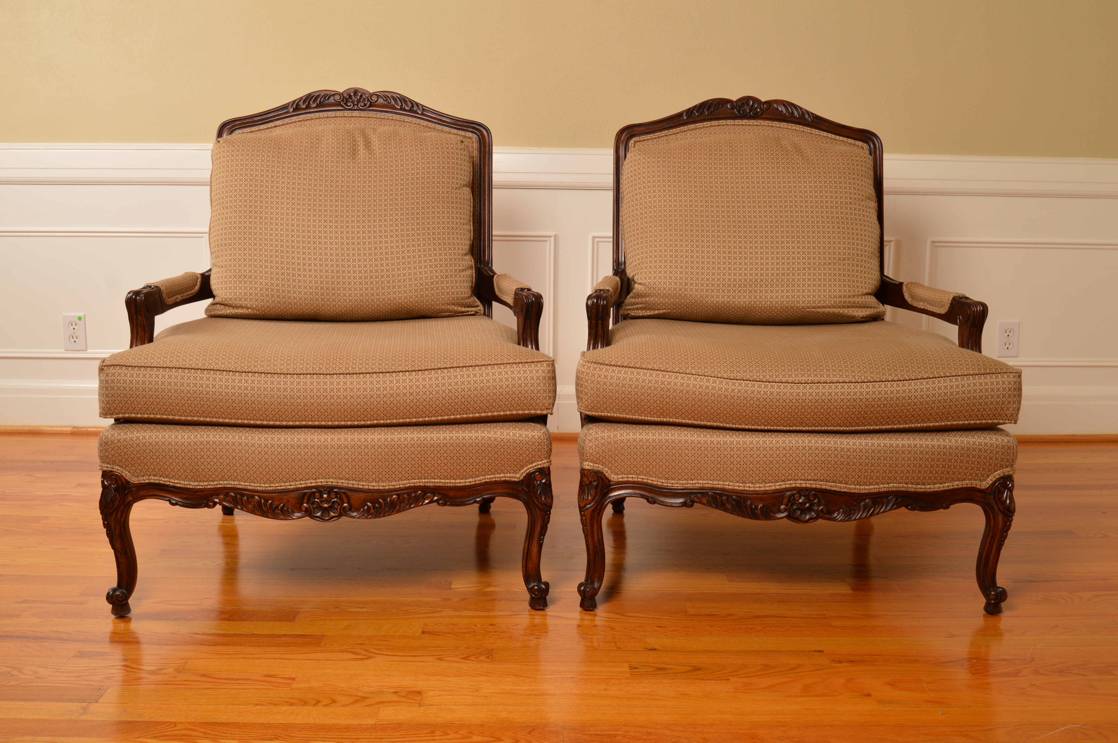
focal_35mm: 36
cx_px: 559
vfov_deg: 36.8
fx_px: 1117
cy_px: 372
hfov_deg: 53.2
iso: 200
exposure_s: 1/160
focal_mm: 24
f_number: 9
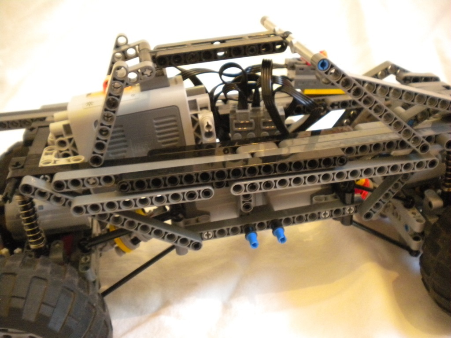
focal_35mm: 35
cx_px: 226
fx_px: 456
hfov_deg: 52.6
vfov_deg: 40.7
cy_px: 169
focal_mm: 6.3
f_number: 3.1
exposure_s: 1/25.3
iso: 800
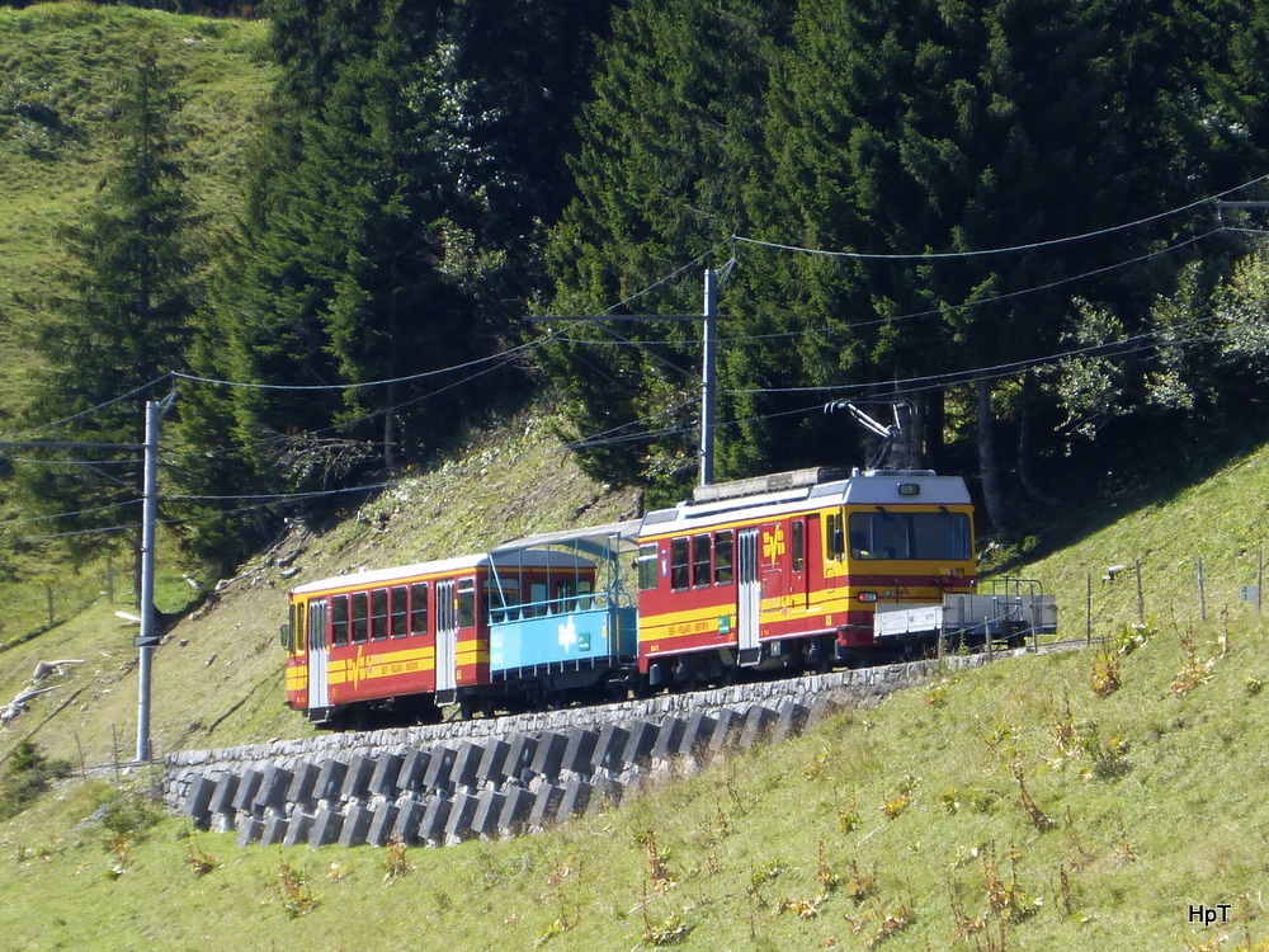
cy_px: 476
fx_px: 11658
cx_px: 634
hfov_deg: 6.2
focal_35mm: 318
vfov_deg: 4.7
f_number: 5.9
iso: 100
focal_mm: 51.5
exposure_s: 1/200
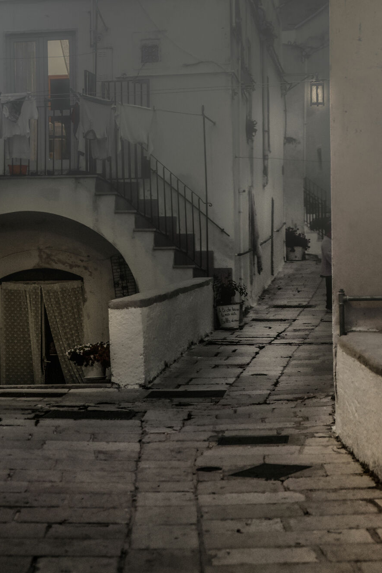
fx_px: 1590
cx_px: 62
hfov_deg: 13.6
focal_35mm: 100
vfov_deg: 20.3
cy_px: 156
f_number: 3.5
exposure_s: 1/80
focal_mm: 55
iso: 720
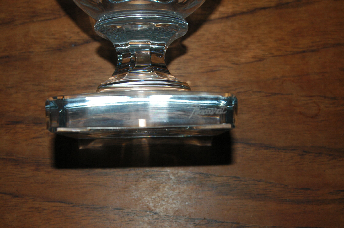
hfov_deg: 30.5
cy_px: 114
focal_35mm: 66
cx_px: 172
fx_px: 630
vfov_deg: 20.6
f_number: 7.1
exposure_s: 1/125
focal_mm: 44
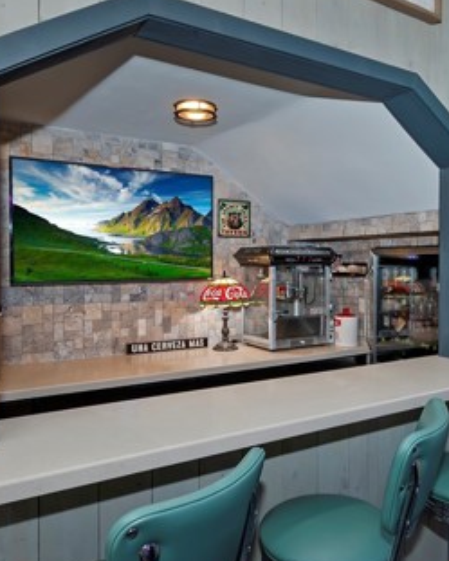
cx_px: 294
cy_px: 250
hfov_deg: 49.3
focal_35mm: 29
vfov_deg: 60.3
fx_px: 481
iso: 400
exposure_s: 1/30
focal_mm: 10
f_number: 8
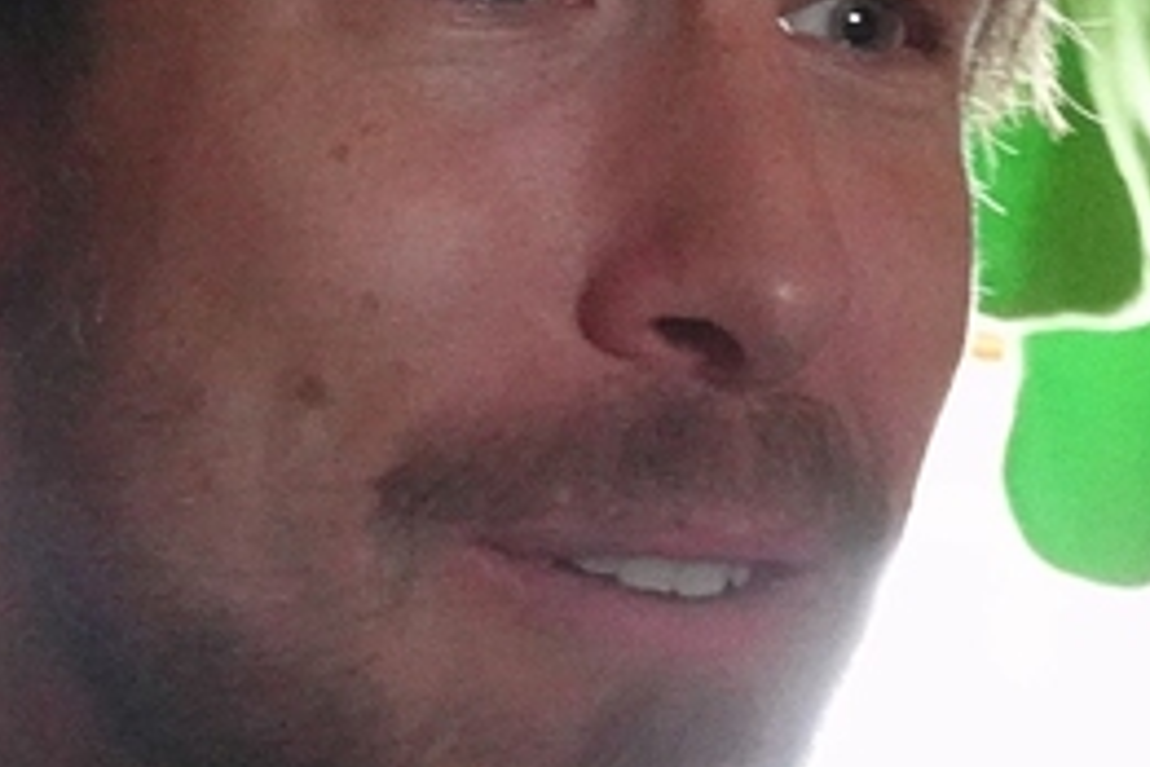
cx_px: 652
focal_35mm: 765
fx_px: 24436
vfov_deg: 1.8
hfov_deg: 2.7
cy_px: 355
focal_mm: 72
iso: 6400
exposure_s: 1/60
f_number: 5.6
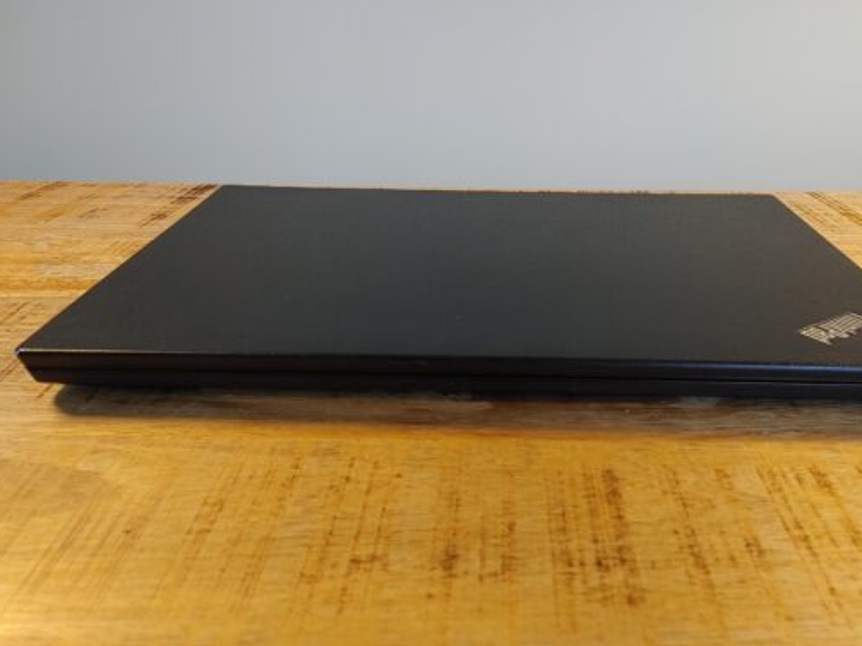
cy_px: 370
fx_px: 772
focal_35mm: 31
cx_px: 490
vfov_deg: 45.3
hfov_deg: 58.1
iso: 200
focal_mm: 4.81
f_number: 1.8
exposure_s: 1/100
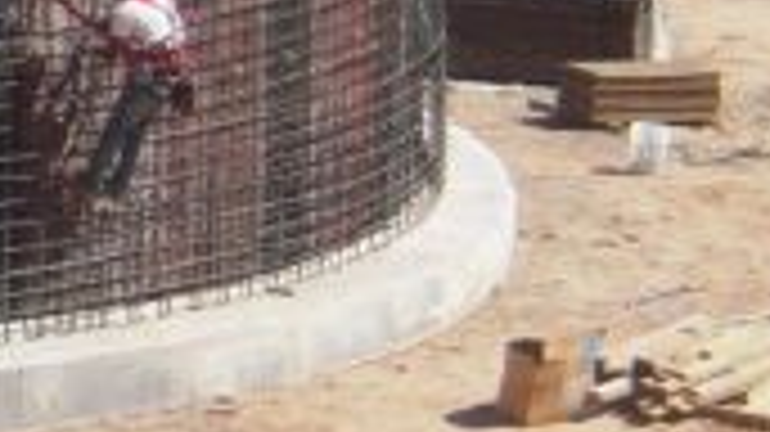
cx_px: -671
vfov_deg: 4.8
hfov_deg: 8.3
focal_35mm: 250
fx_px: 5102
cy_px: -50
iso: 100
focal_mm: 10.5
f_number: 7.7
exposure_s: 1/250
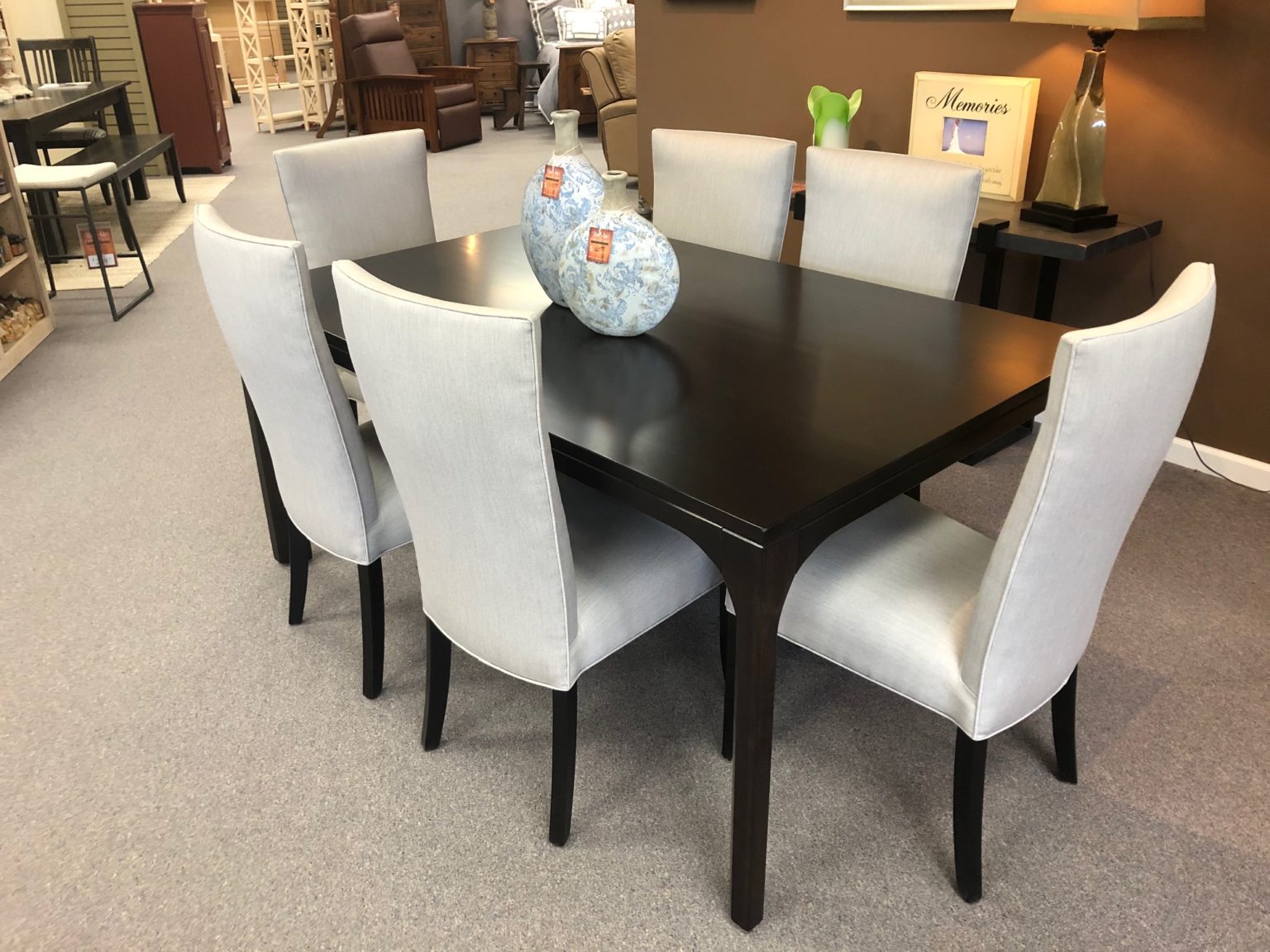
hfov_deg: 63.4
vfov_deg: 49.7
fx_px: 1027
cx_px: 635
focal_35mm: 28
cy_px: 476
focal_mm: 3.99
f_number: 1.8
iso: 50
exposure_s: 1/15
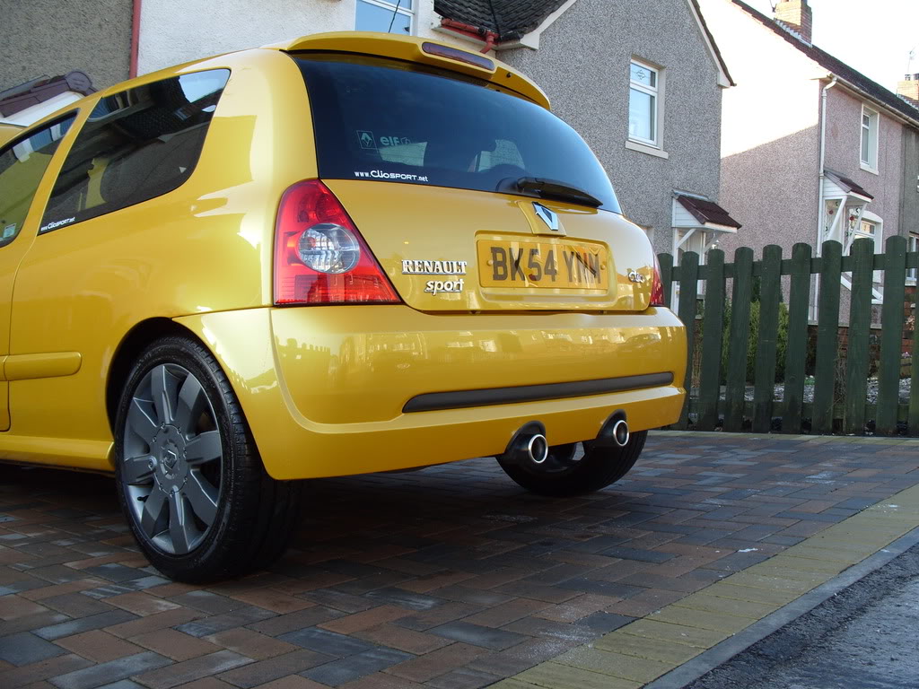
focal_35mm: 35
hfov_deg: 52.6
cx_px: 460
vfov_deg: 40.7
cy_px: 344
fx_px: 929
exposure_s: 1/125
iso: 80
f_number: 3.7
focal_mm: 7.8
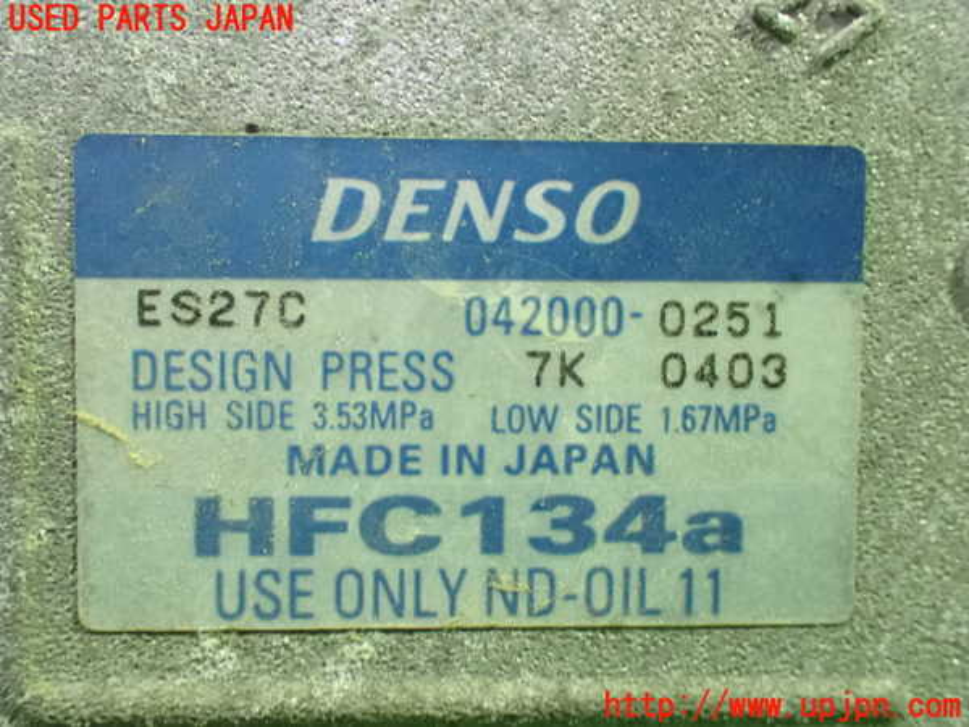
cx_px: 484
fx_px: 1400
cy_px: 364
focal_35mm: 50
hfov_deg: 38.2
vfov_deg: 29.1
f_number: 3.2
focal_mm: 9.01
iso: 1600
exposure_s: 1/25
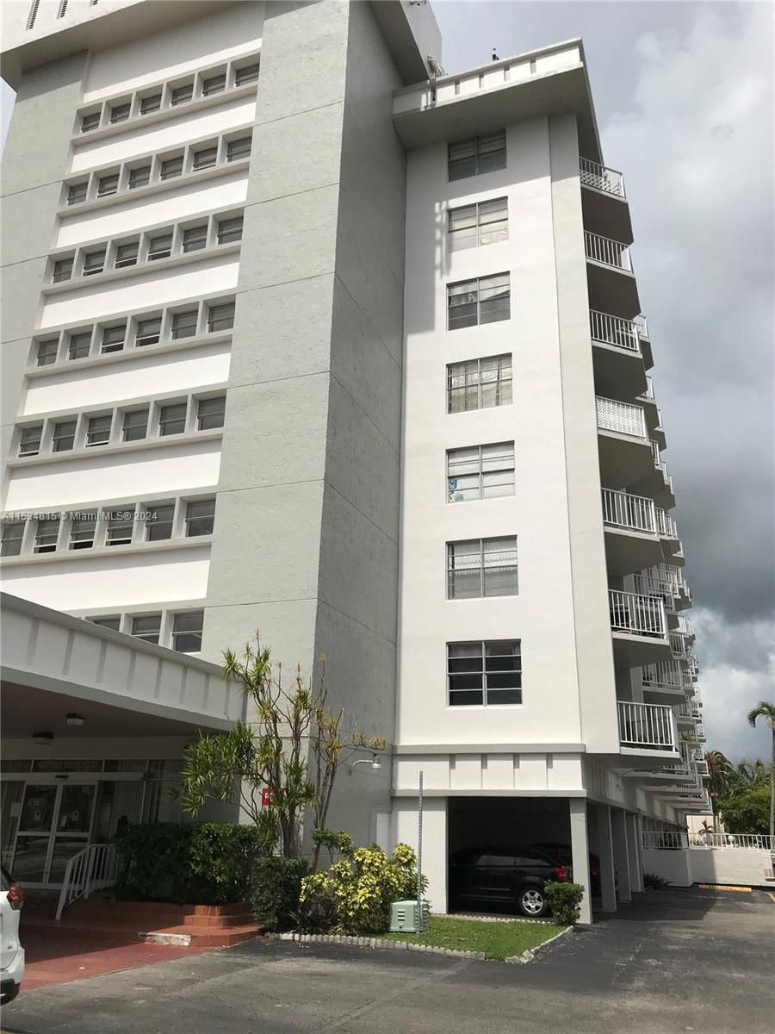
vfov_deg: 63.4
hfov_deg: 49.7
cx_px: 388
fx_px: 836
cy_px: 517
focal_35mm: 28
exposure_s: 1/5319
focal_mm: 3.99
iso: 20
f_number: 1.8
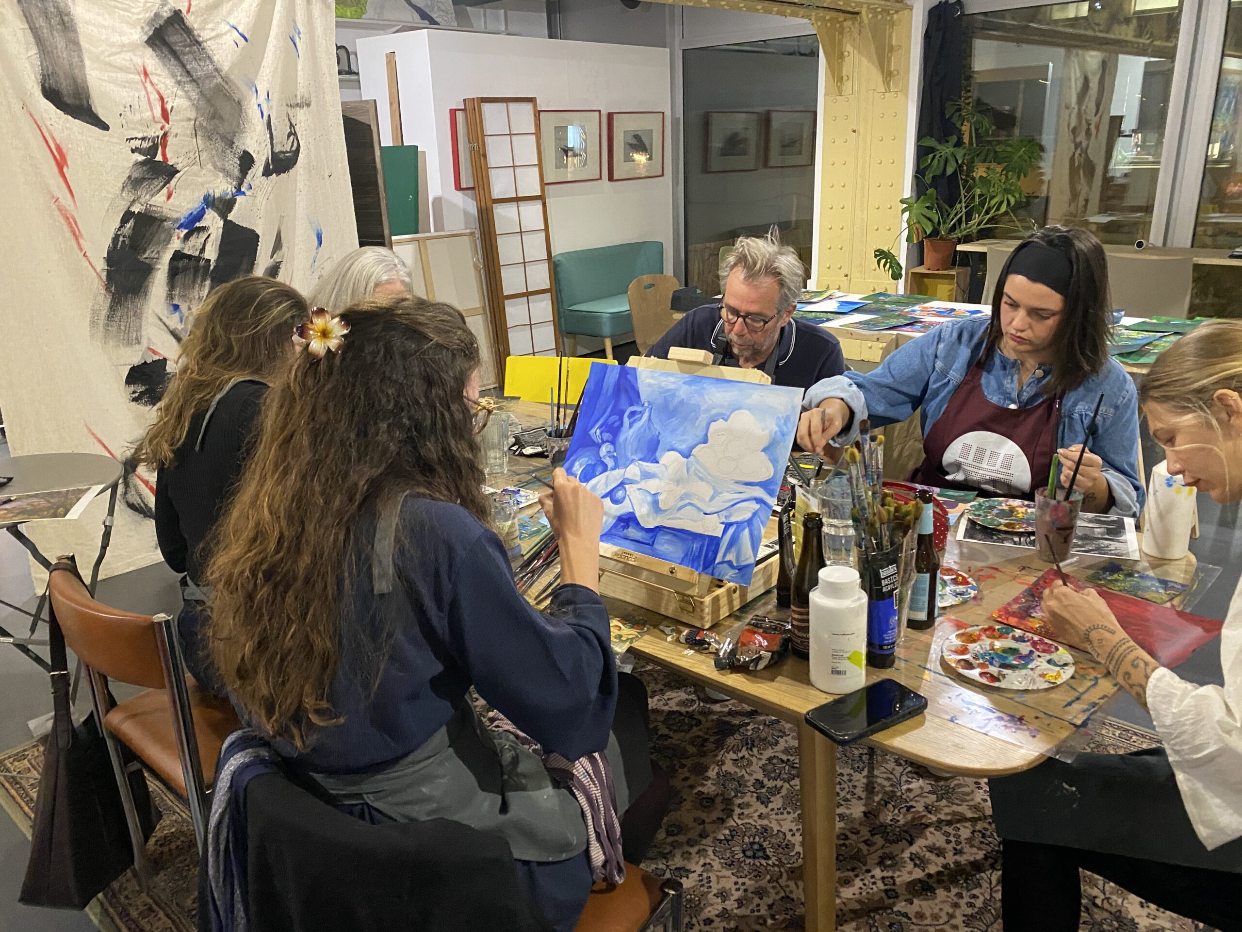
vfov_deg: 53.1
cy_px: 466
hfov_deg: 67.3
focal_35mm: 26
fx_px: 933
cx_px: 621
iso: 640
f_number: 1.8
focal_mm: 4.25
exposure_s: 1/33
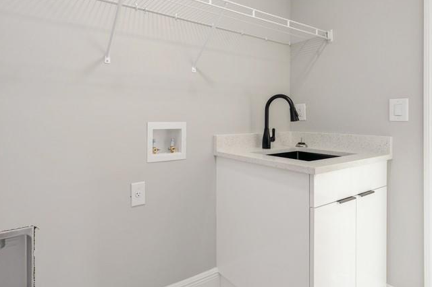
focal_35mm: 20
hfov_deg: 82.9
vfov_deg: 61.6
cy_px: 122
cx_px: 170
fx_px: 240
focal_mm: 16
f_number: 8
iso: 200
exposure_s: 1/10
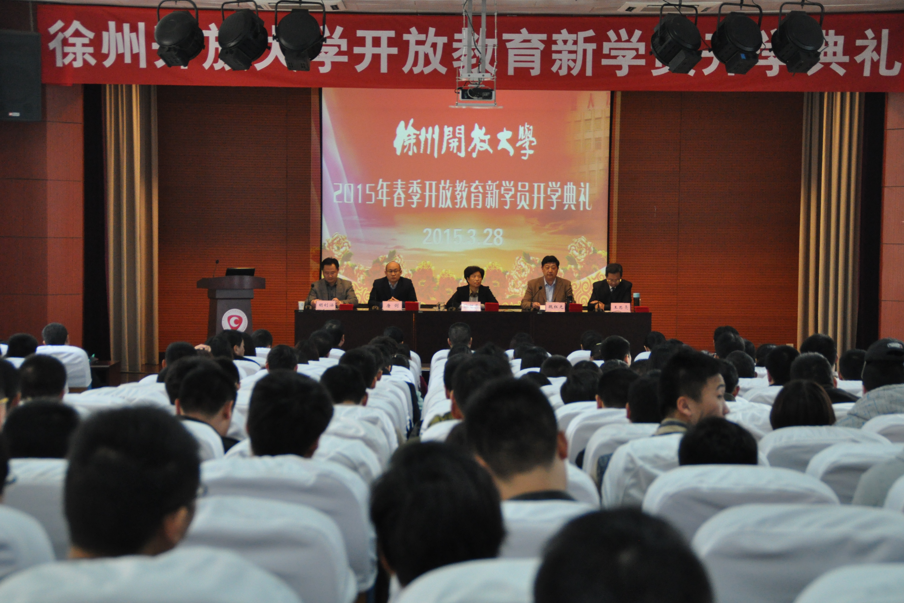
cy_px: 300
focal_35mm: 85
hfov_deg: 23.9
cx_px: 447
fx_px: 2134
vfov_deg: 16.1
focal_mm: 56
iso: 1600
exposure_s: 1/125
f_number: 5
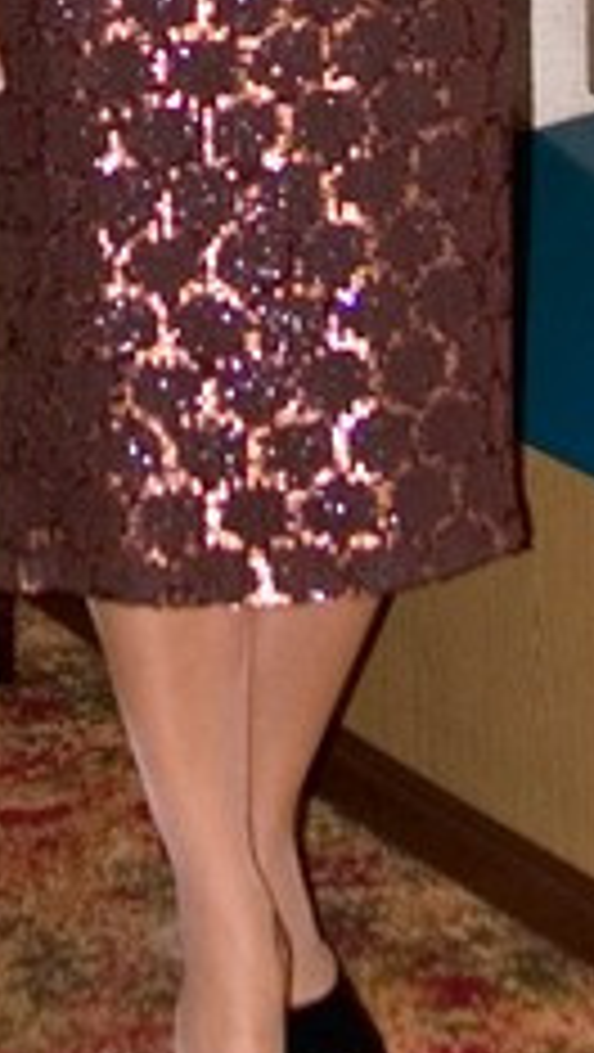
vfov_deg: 10.2
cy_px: -626
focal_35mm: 203
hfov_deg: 6.0
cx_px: 148
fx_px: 5672
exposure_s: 1/60
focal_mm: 28
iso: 400
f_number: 2.8
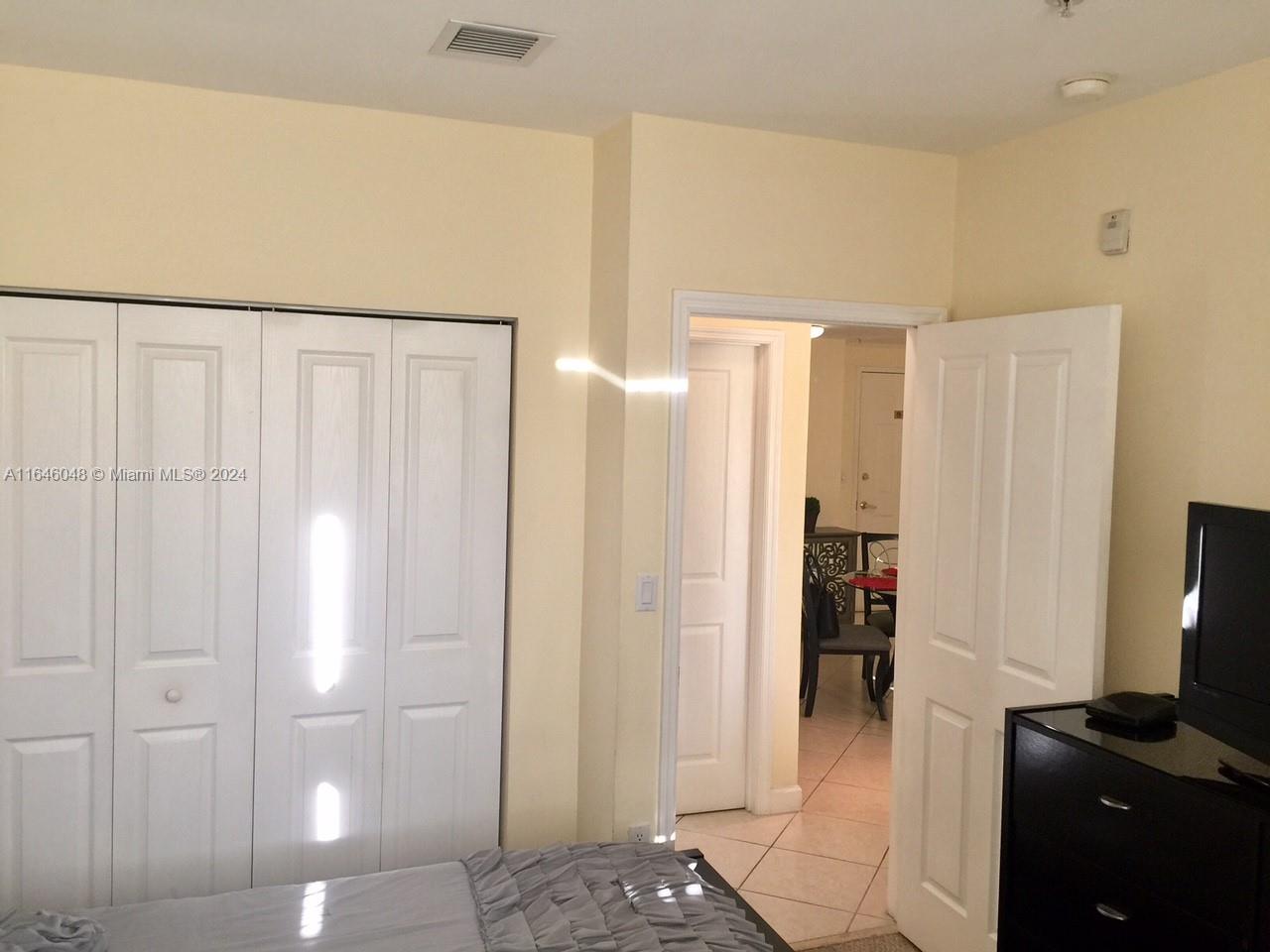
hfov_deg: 61.7
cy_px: 476
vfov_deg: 48.2
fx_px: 1064
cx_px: 635
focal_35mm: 29
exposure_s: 1/40
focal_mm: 4.15
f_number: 2.2
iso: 40
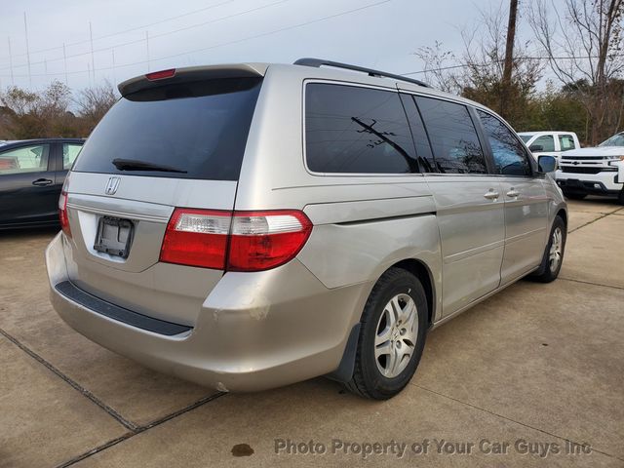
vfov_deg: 53.1
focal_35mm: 26
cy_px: 234
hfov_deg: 67.3
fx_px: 469
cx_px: 312
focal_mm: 4.3
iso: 50
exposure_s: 1/329
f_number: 2.4
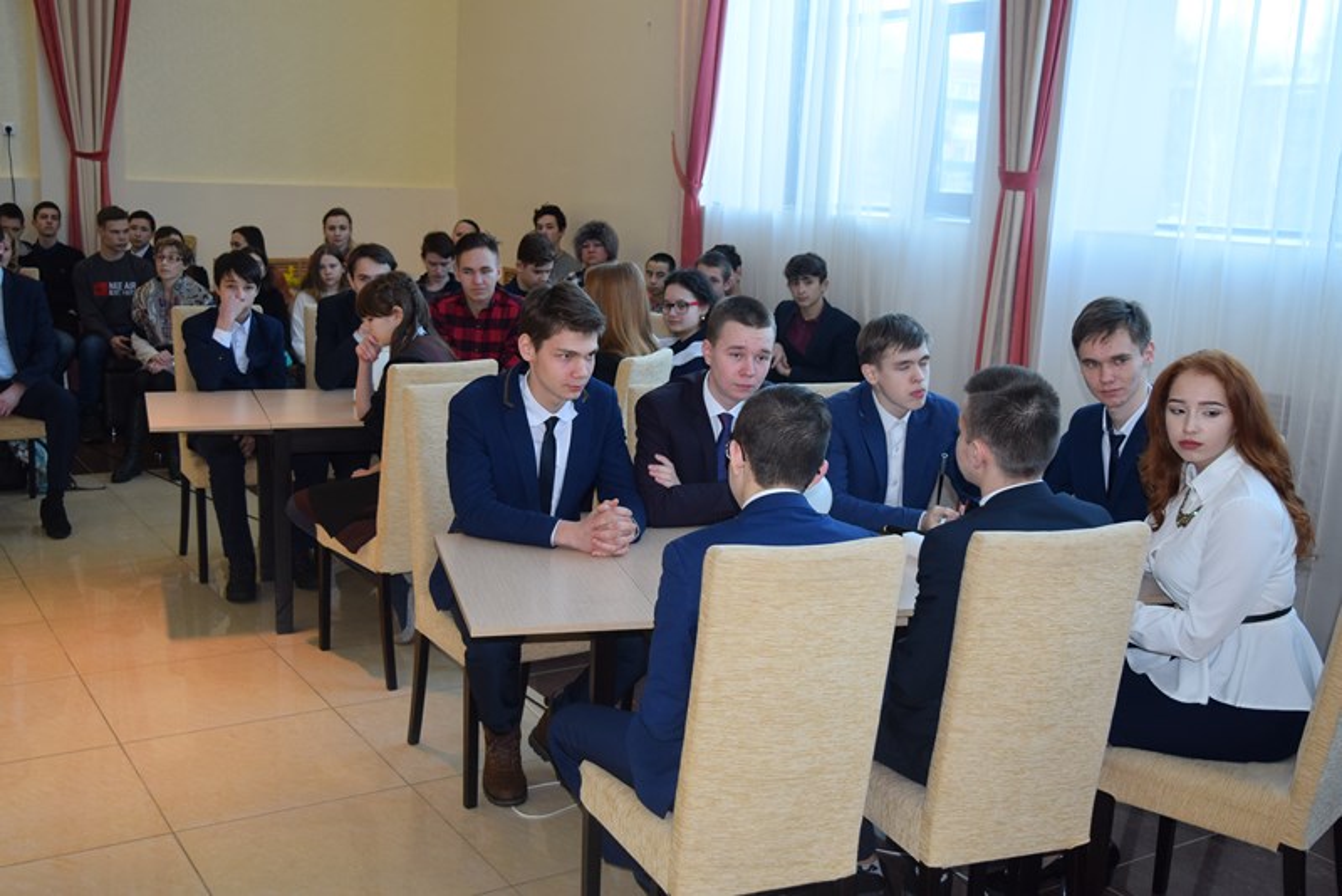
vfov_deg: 35.5
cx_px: 671
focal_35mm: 38
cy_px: 448
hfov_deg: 51.3
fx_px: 1398
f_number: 5
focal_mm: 25
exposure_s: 1/100
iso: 800
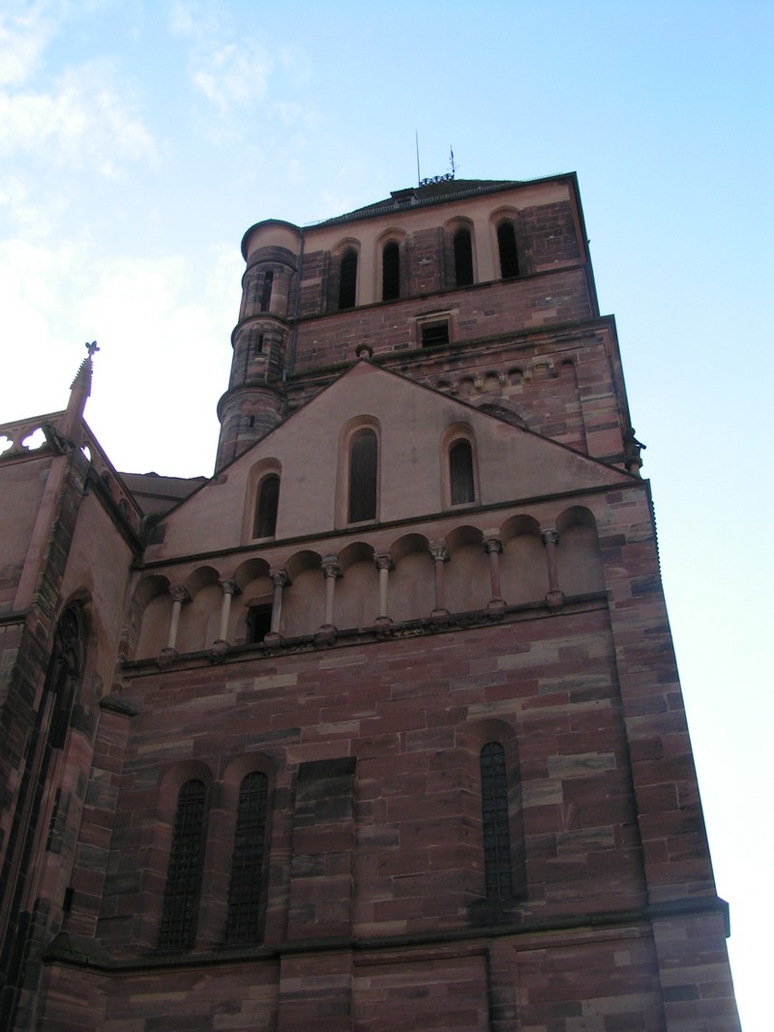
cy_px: 516
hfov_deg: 37.7
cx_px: 387
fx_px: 1133
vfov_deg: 49.0
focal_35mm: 38
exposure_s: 1/200
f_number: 5.6
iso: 50
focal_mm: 5.8
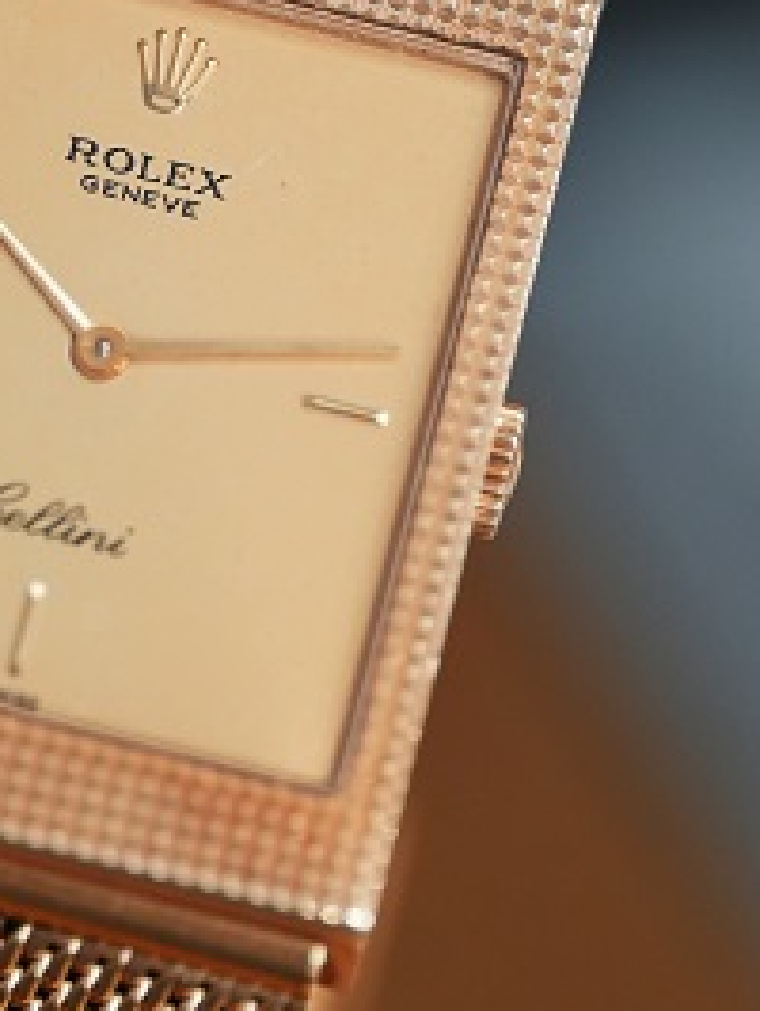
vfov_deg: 6.2
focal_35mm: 319
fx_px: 9323
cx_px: 70
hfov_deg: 4.7
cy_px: 405
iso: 1600
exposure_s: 1/250
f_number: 2.8
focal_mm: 105
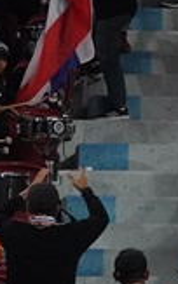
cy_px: -61
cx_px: 761
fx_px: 4459
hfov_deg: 2.2
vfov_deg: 3.6
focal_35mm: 575
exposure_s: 1/800
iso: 8000
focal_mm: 102
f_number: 5.6
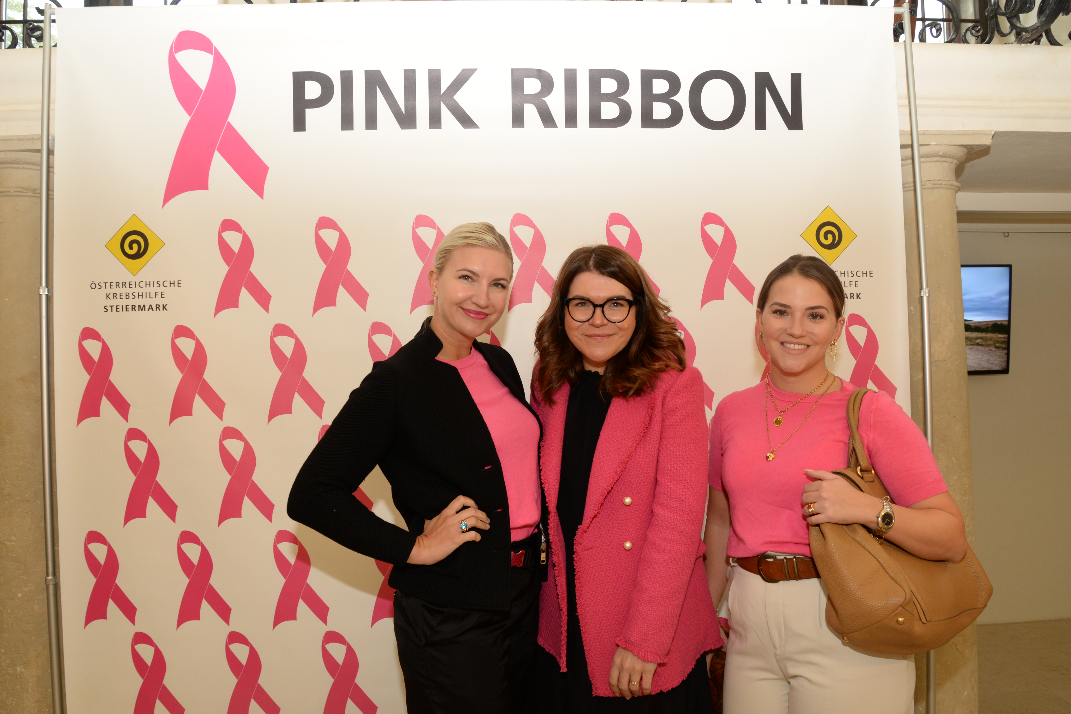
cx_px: 536
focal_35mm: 24
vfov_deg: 53.1
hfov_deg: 73.7
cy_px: 357
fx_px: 714
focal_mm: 24
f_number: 7.1
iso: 800
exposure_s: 1/60
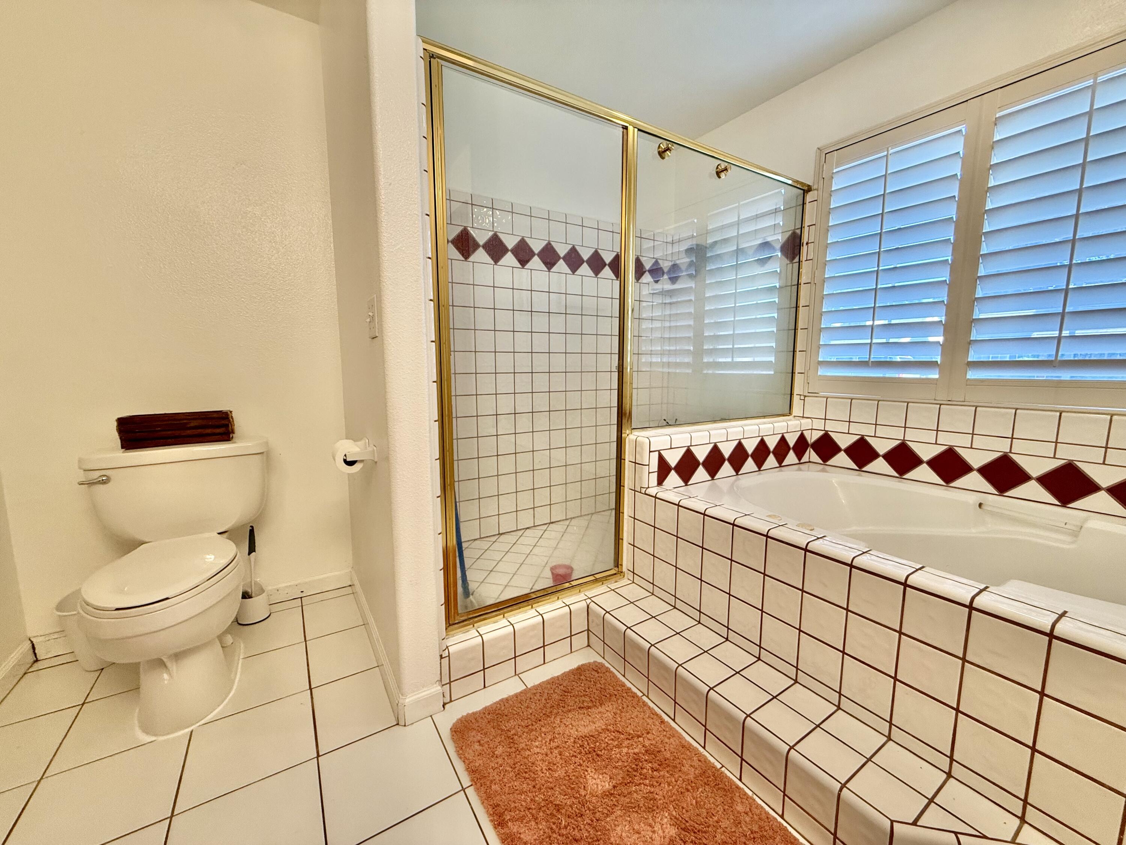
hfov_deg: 102.1
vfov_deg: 85.7
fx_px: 455
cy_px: 422
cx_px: 563
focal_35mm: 14
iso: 125
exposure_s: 1/120
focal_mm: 2.22
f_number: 2.2
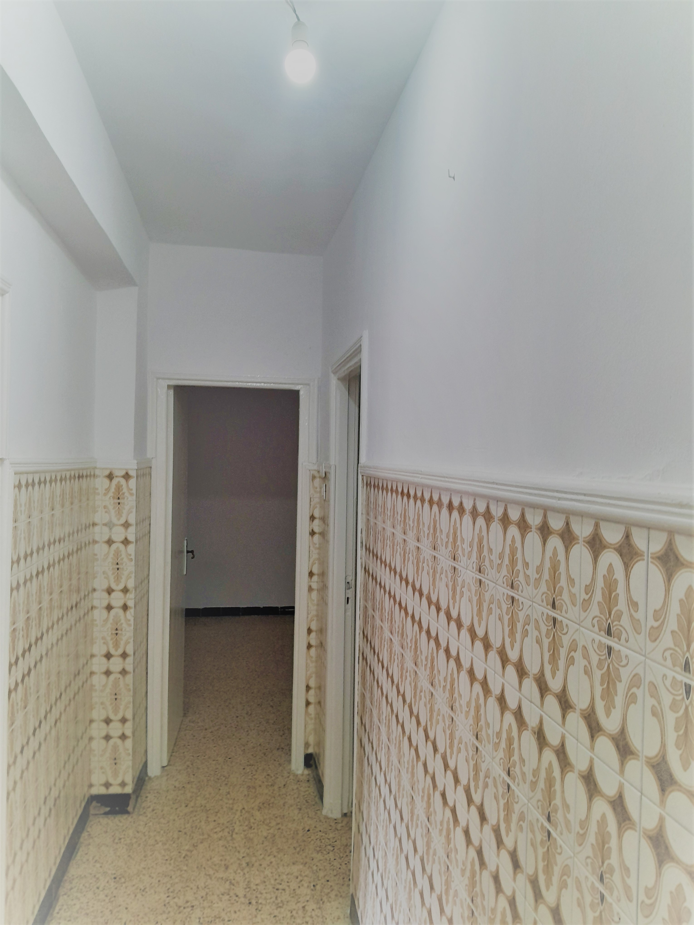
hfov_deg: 53.1
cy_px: 462
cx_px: 347
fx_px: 695
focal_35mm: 26
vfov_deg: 67.3
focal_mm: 3.98
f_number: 1.8
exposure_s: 1/50
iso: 200
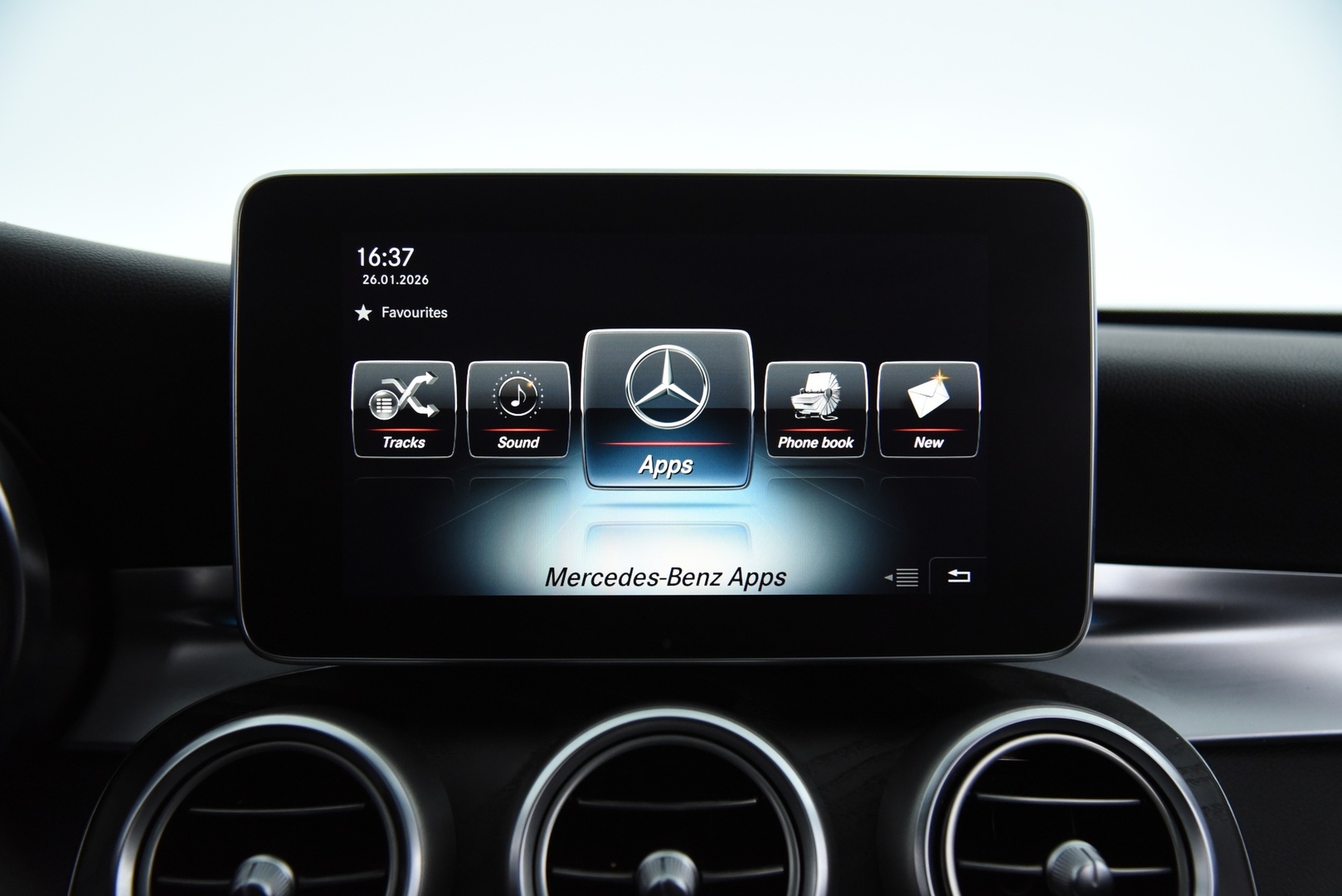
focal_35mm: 44
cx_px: 671
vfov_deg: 30.5
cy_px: 448
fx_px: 1641
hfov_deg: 44.5
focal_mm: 44
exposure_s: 1/80
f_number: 4
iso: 4000
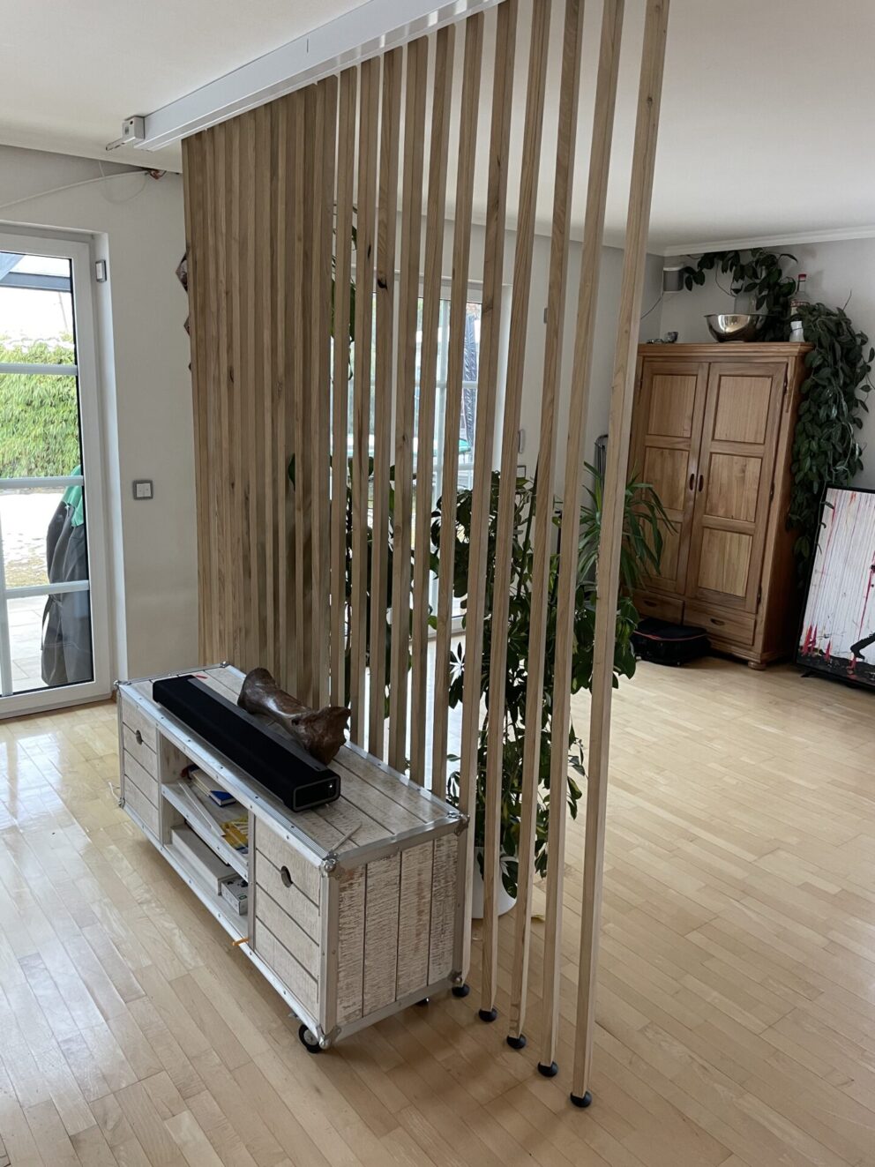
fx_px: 876
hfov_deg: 53.1
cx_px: 438
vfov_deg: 67.3
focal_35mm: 26
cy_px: 584
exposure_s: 1/60
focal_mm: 4.2
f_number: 1.6
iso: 250
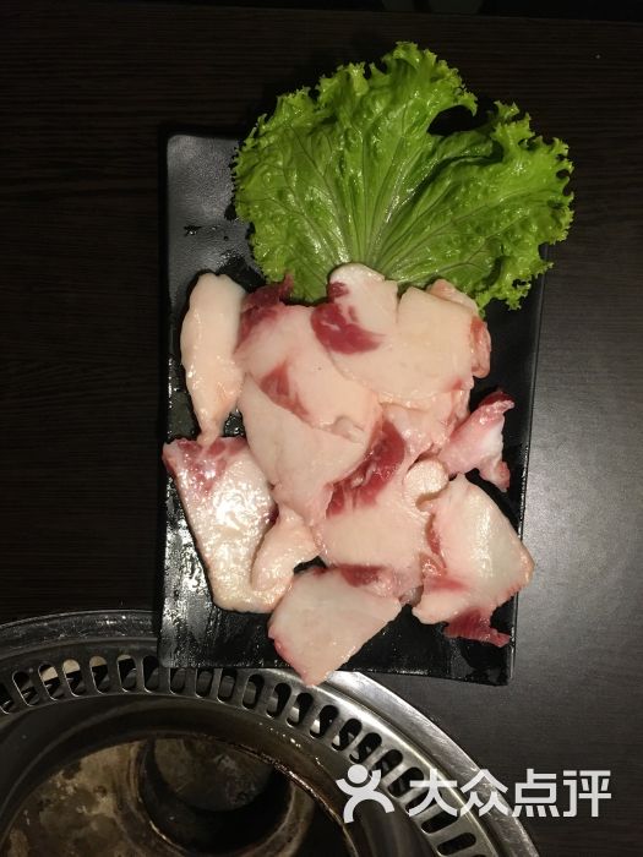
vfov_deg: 61.7
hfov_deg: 48.2
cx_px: 322
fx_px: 718
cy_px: 428
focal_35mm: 29
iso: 200
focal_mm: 4.15
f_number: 2.2
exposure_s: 1/25
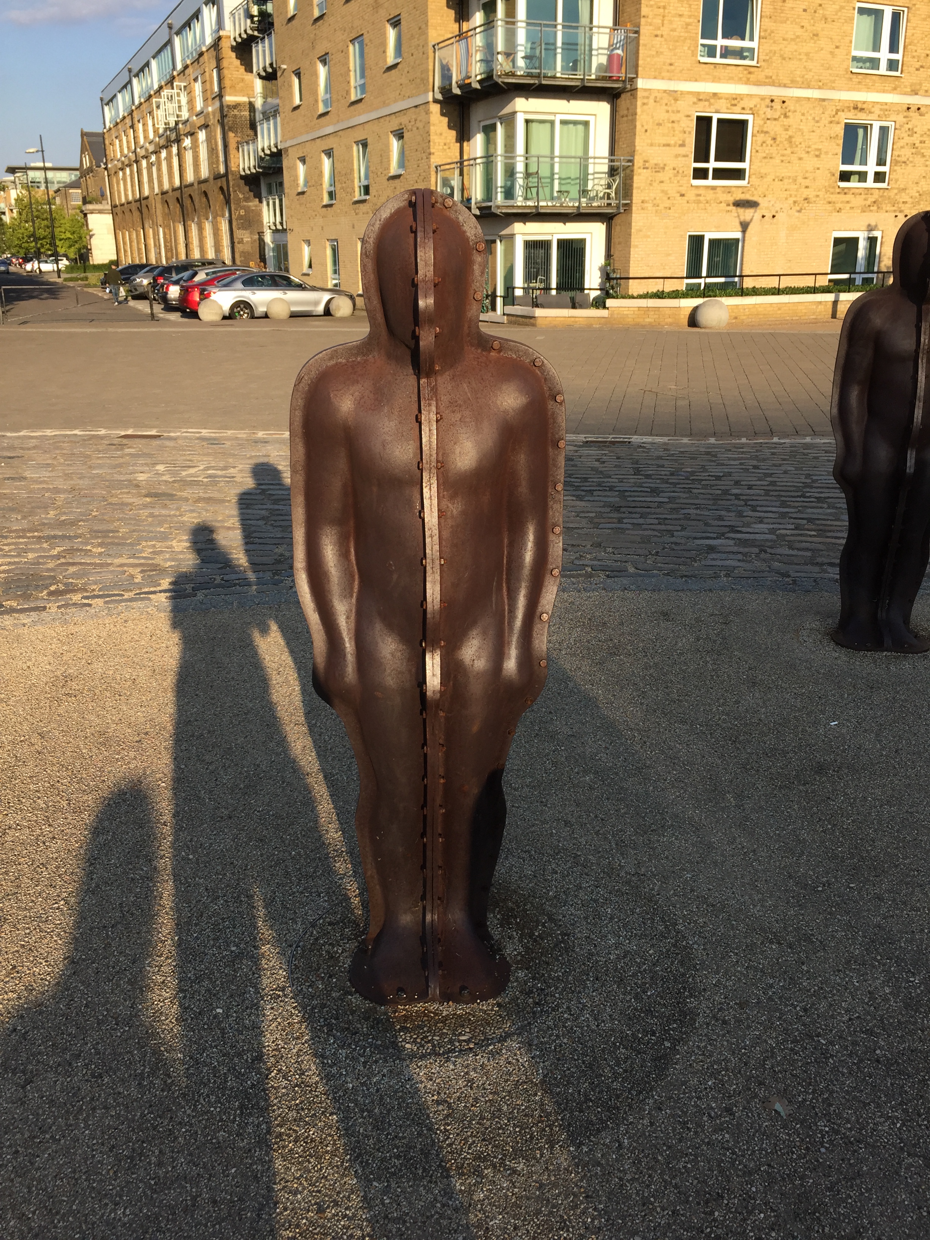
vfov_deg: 61.7
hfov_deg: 48.2
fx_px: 1039
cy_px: 620
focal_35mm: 29
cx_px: 465
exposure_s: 1/1041
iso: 32
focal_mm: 4.15
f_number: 2.2
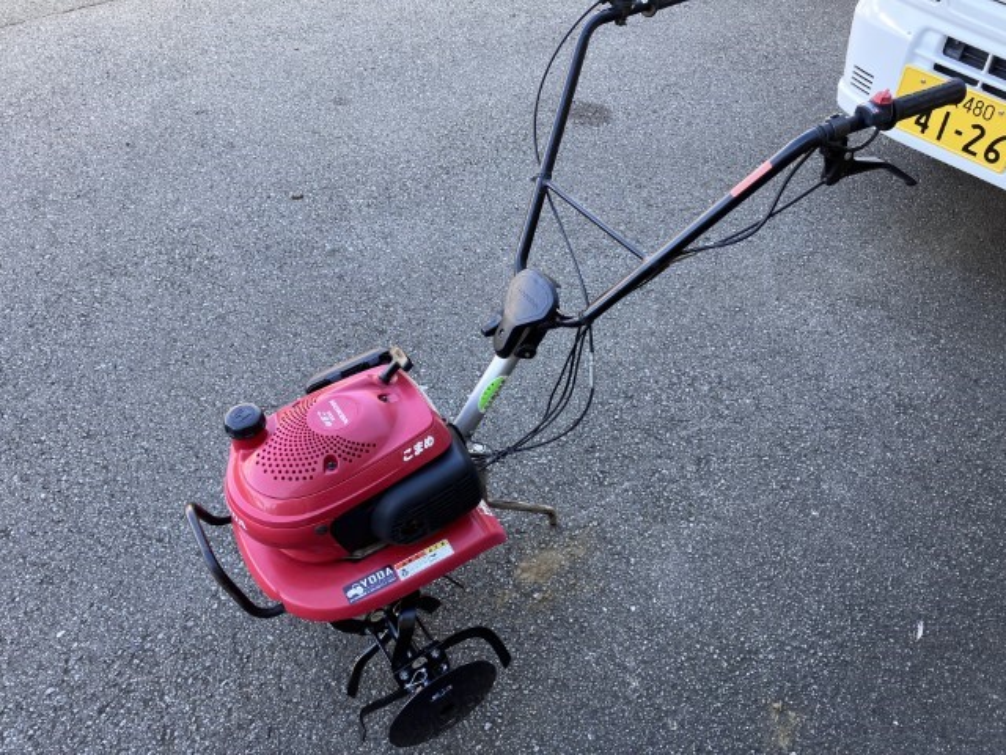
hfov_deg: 63.4
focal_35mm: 28
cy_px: 378
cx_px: 503
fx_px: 814
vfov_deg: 49.7
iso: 40
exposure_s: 1/121
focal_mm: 3.99
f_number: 1.8
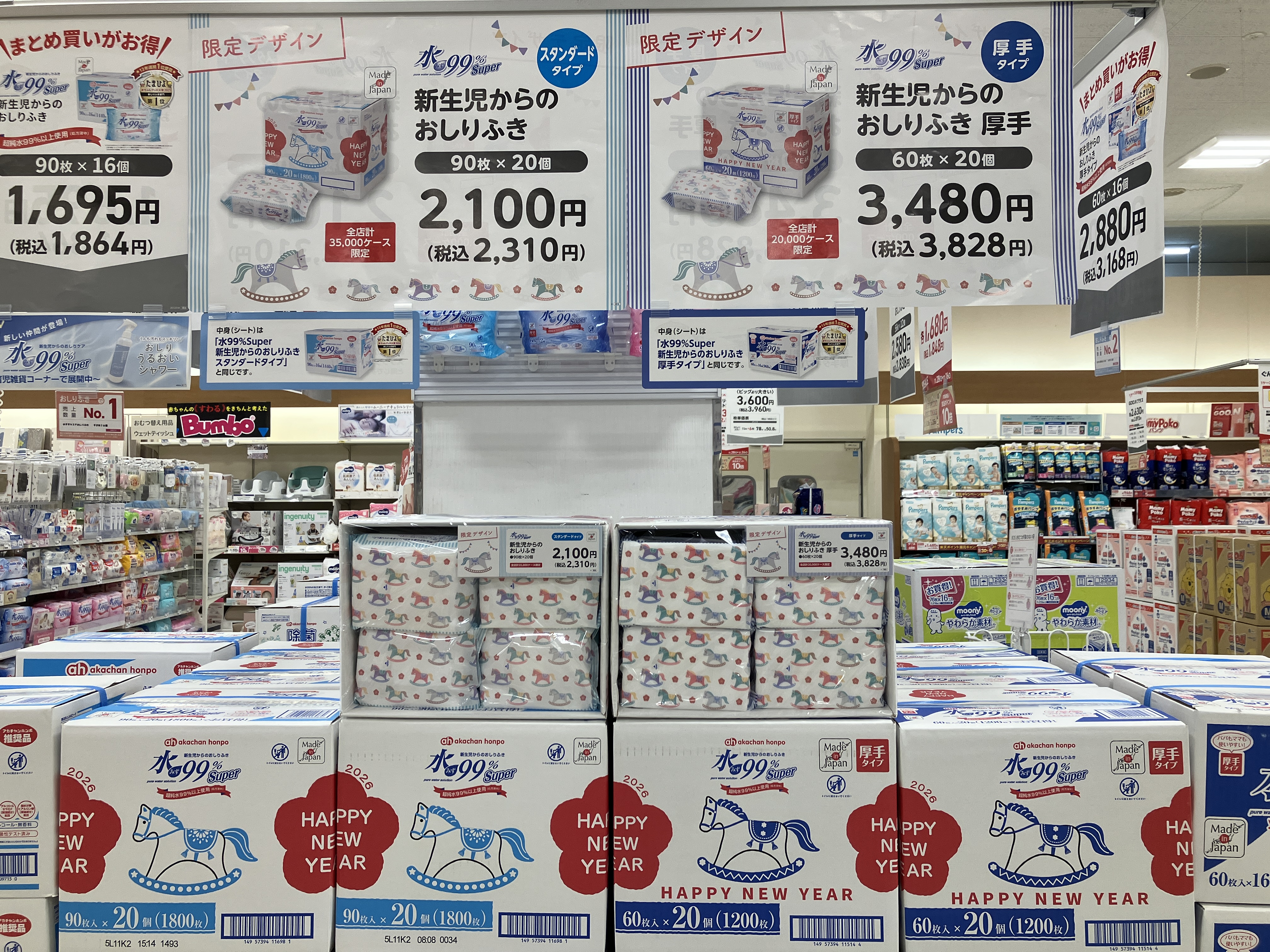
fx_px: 1027
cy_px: 476
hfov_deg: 63.4
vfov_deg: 49.7
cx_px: 635
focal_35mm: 28
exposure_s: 1/111
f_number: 1.8
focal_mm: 3.99
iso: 64
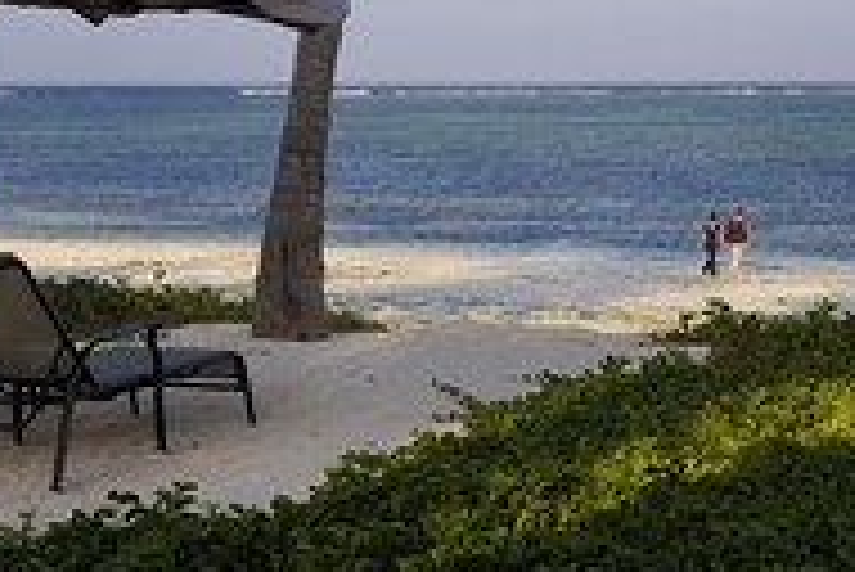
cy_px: 162
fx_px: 1996
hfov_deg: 24.1
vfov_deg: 16.2
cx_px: 526
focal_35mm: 84
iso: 200
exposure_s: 1/160
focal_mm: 38
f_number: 11
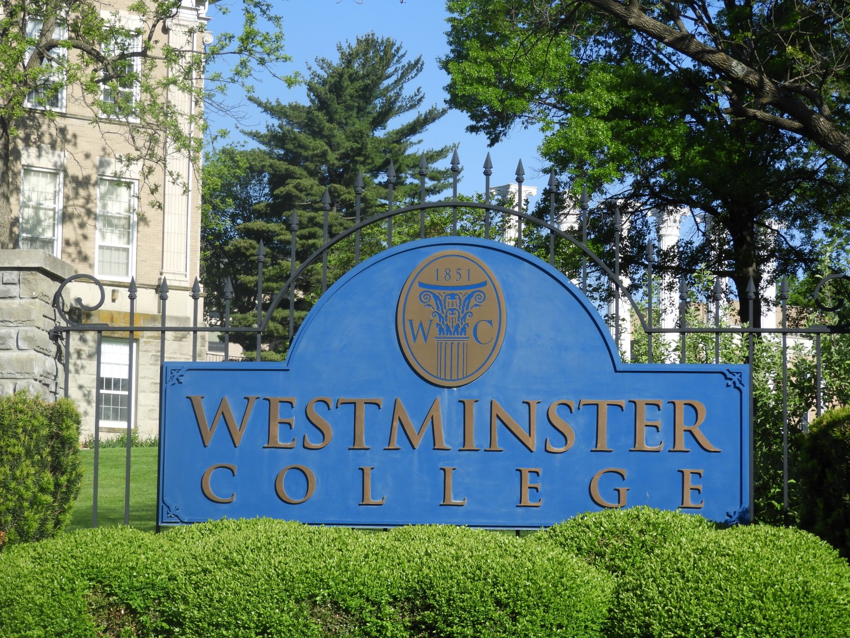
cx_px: 425
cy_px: 319
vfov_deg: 15.6
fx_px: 2333
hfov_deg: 20.7
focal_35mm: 95
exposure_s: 1/500
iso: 100
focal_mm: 17
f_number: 4.8
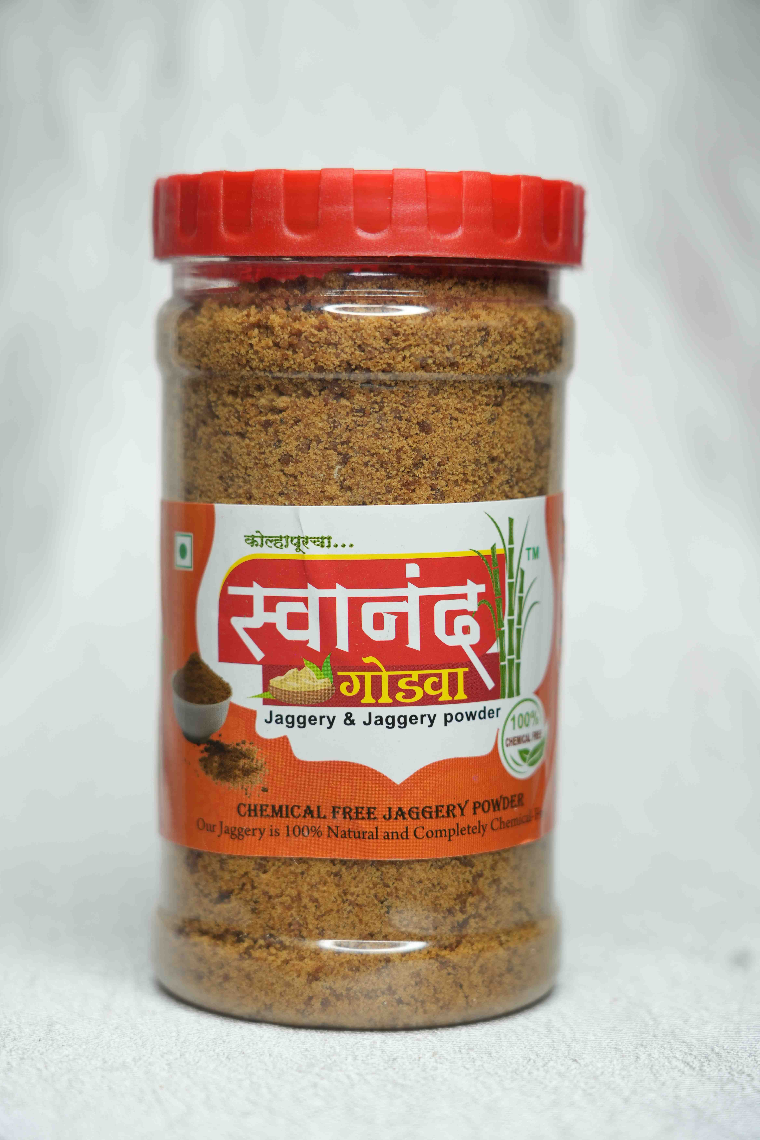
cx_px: 380
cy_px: 570
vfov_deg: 25.4
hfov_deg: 17.1
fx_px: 2533
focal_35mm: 80
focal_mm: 80
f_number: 4
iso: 250
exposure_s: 1/100
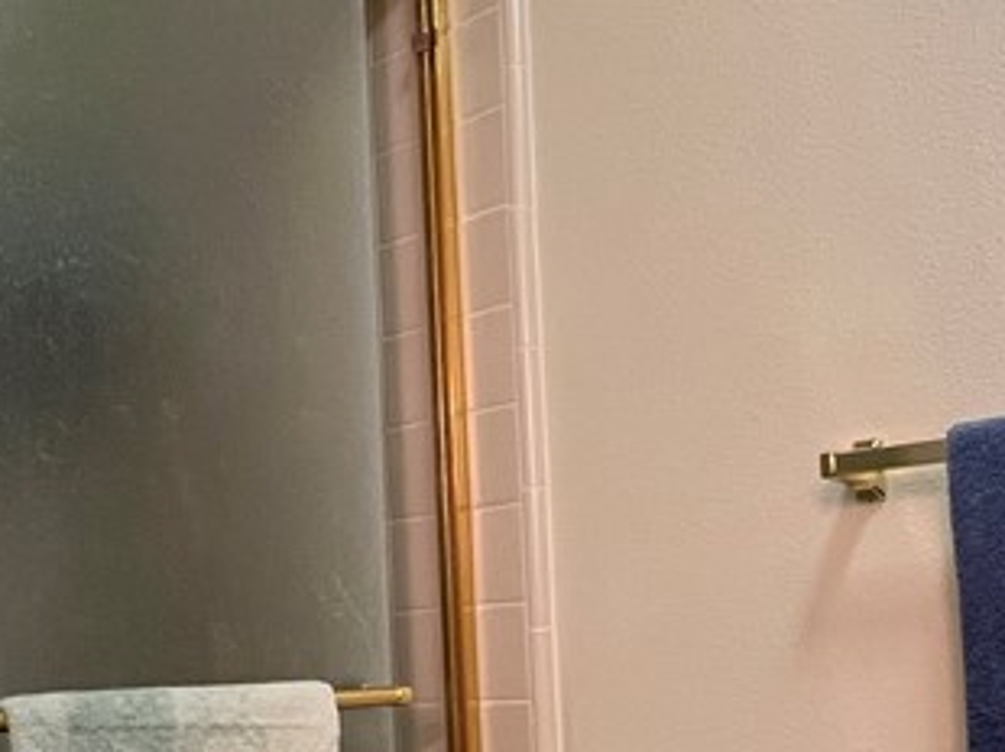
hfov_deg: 43.4
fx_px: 1247
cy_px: 648
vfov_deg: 32.2
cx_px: 655
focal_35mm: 43
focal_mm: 1.57
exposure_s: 1/60
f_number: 1.8
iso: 500
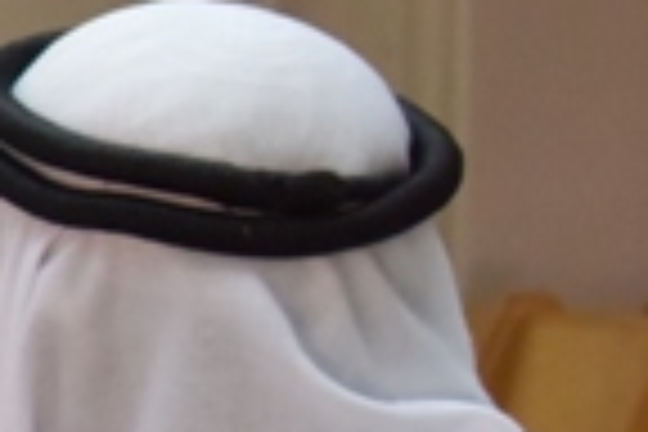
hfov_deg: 6.6
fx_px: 4878
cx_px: -1616
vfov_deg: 5.0
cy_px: 664
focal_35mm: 271
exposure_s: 1/200
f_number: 7.1
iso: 2000
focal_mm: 38
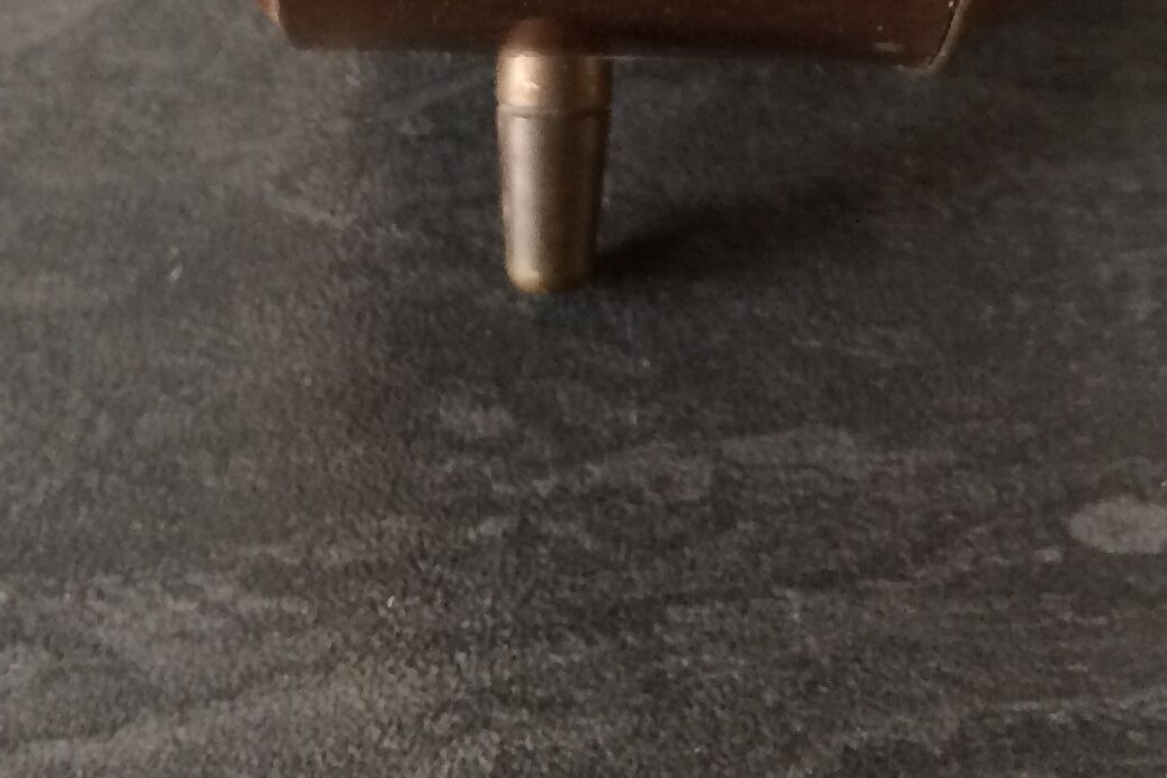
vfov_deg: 12.6
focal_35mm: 94
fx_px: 3047
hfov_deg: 21.6
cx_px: 707
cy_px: -837
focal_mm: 4.15
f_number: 2.2
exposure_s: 1/33
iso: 125
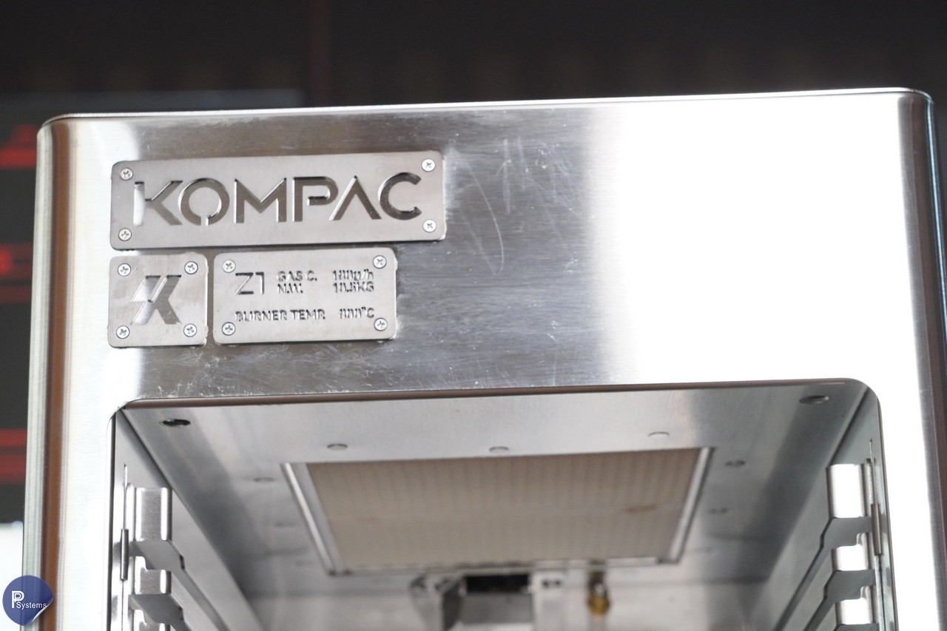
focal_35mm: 85
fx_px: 2236
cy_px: 316
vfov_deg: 16.1
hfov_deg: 23.9
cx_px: 474
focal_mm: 85
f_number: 11
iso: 8000
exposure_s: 1/100
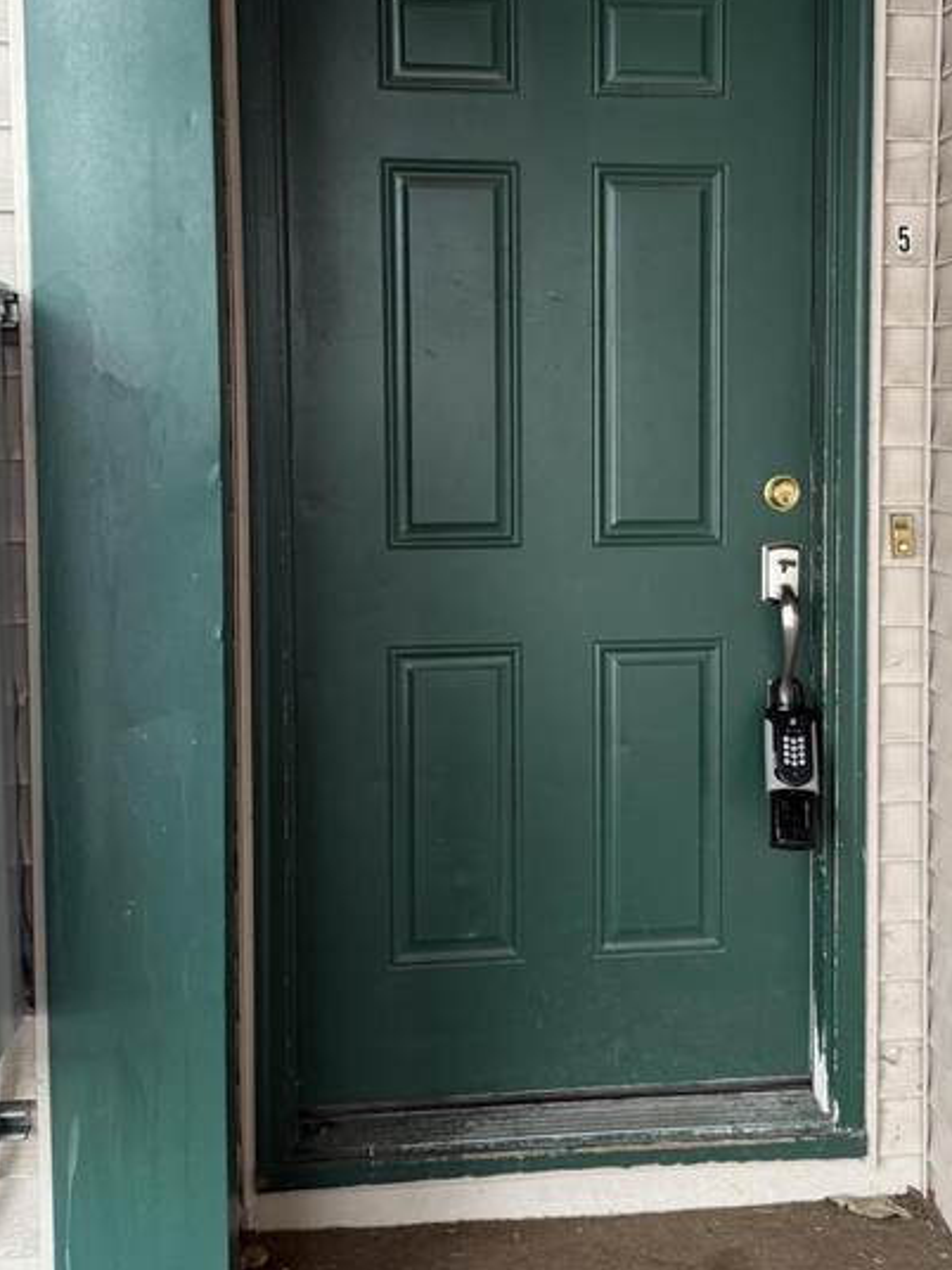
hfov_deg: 33.4
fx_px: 1577
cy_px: 517
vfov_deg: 43.7
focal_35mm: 43
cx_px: 602
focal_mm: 6.76
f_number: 1.78
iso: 250
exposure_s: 1/60
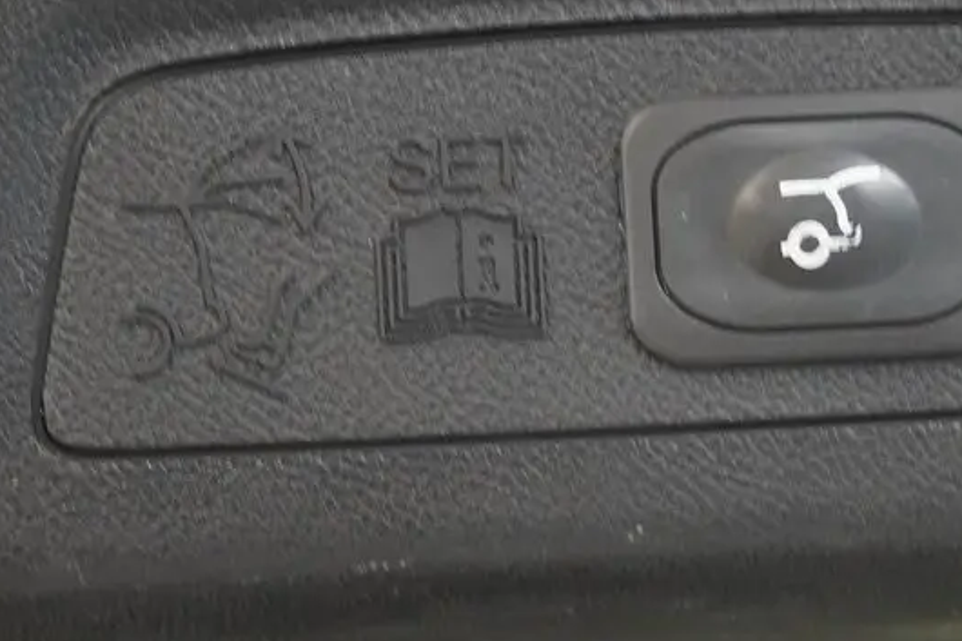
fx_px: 4567
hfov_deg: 12.0
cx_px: 570
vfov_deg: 8.0
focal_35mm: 171
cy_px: 175
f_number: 5.6
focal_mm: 59
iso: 6400
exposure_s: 1/30
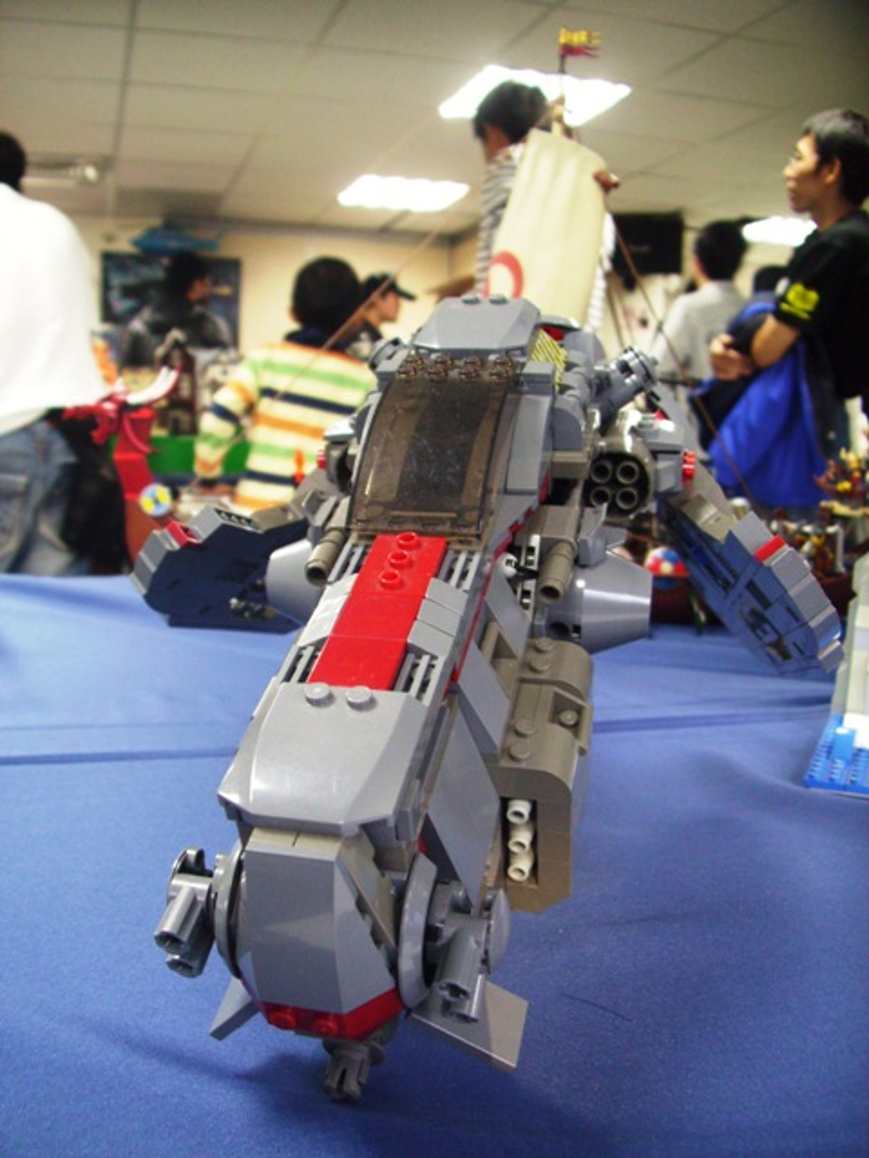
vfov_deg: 56.8
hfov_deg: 44.2
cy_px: 579
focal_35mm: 32
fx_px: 1071
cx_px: 434
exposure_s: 1/15
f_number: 2.9
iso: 160
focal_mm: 5.7
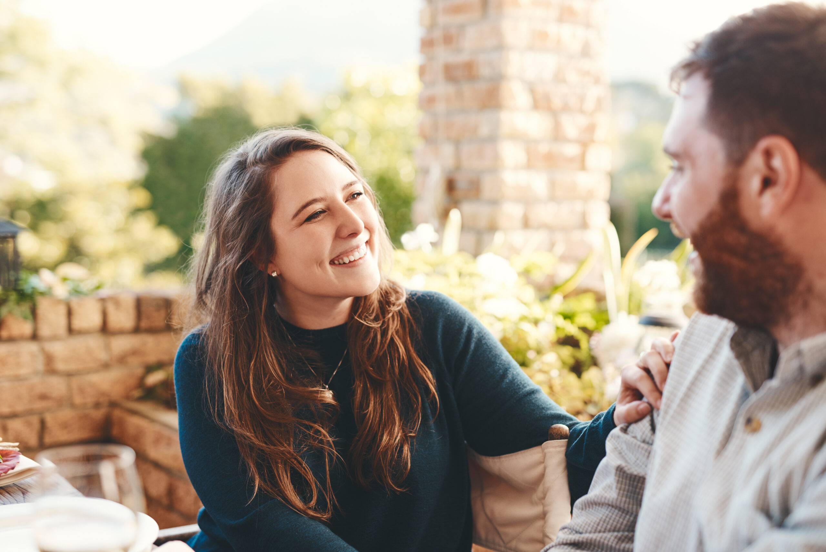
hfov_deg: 39.6
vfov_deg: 27.0
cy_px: 276
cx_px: 413
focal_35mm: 50
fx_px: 1148
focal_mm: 50
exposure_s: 1/500
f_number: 2.2
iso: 250
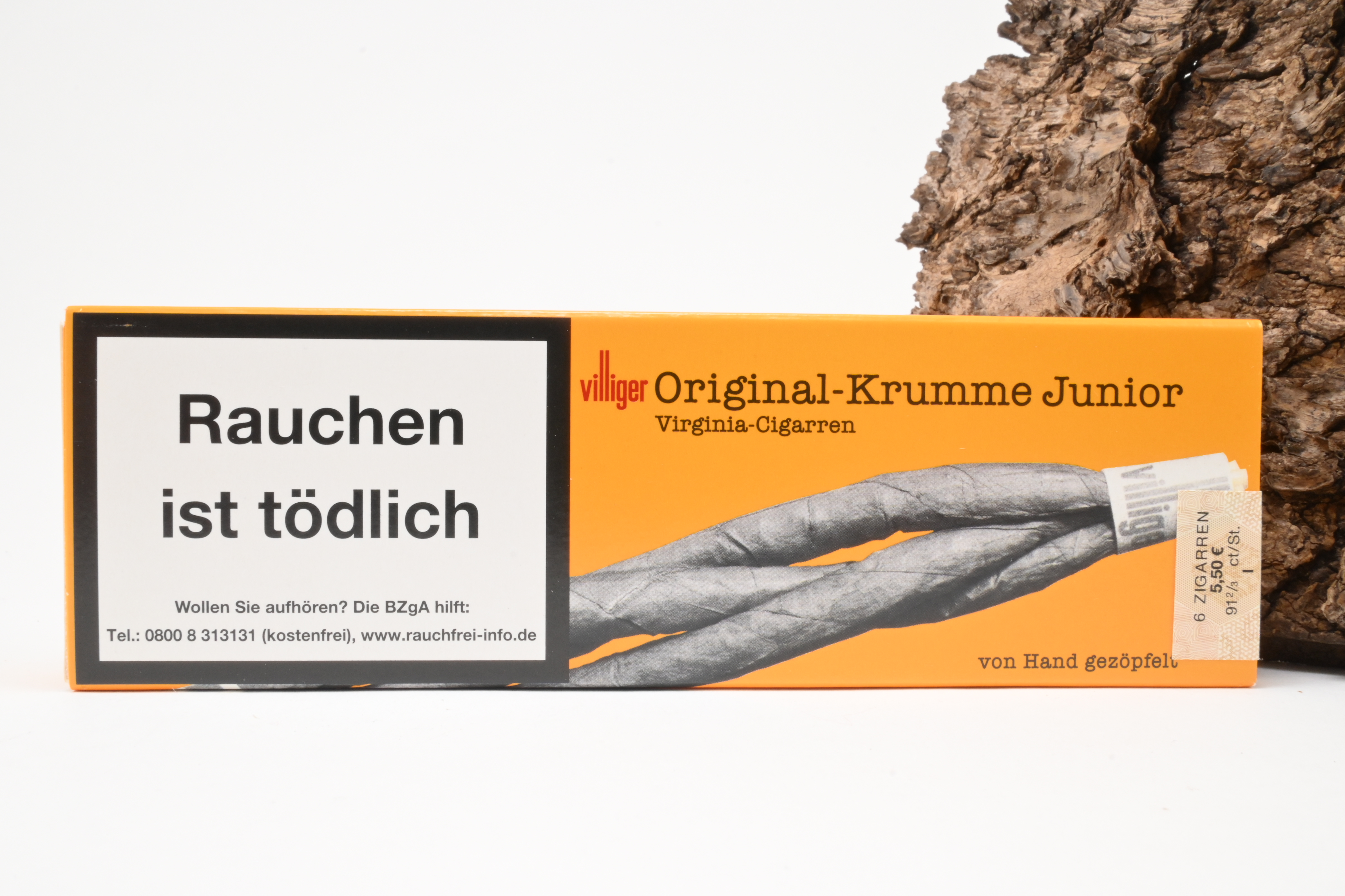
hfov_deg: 56.1
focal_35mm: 34
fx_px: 1261
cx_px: 672
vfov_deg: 39.1
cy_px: 448
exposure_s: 1/15
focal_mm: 22.5
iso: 640
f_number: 22
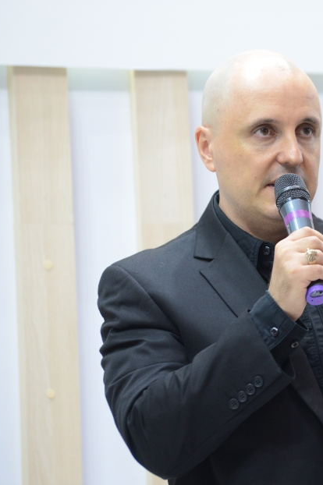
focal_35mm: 322
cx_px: 366
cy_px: 241
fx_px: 4338
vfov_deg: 6.4
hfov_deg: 4.3
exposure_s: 1/160
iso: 1600
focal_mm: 200
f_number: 3.5
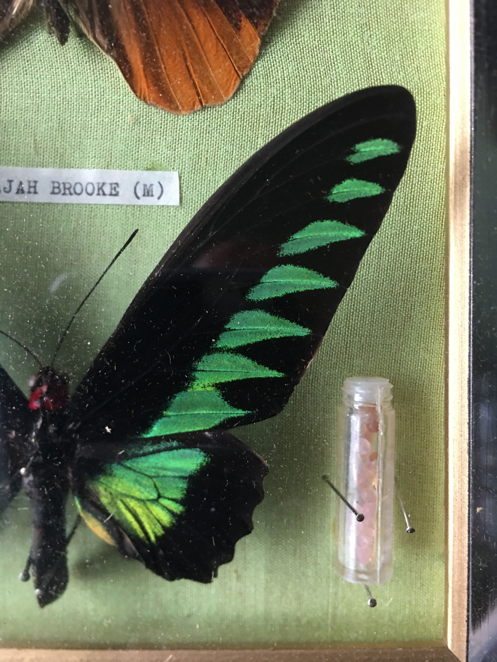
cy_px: 331
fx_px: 555
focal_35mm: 29
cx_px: 248
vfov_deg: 61.7
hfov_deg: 48.2
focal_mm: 4.15
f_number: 2.2
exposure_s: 1/17
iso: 80
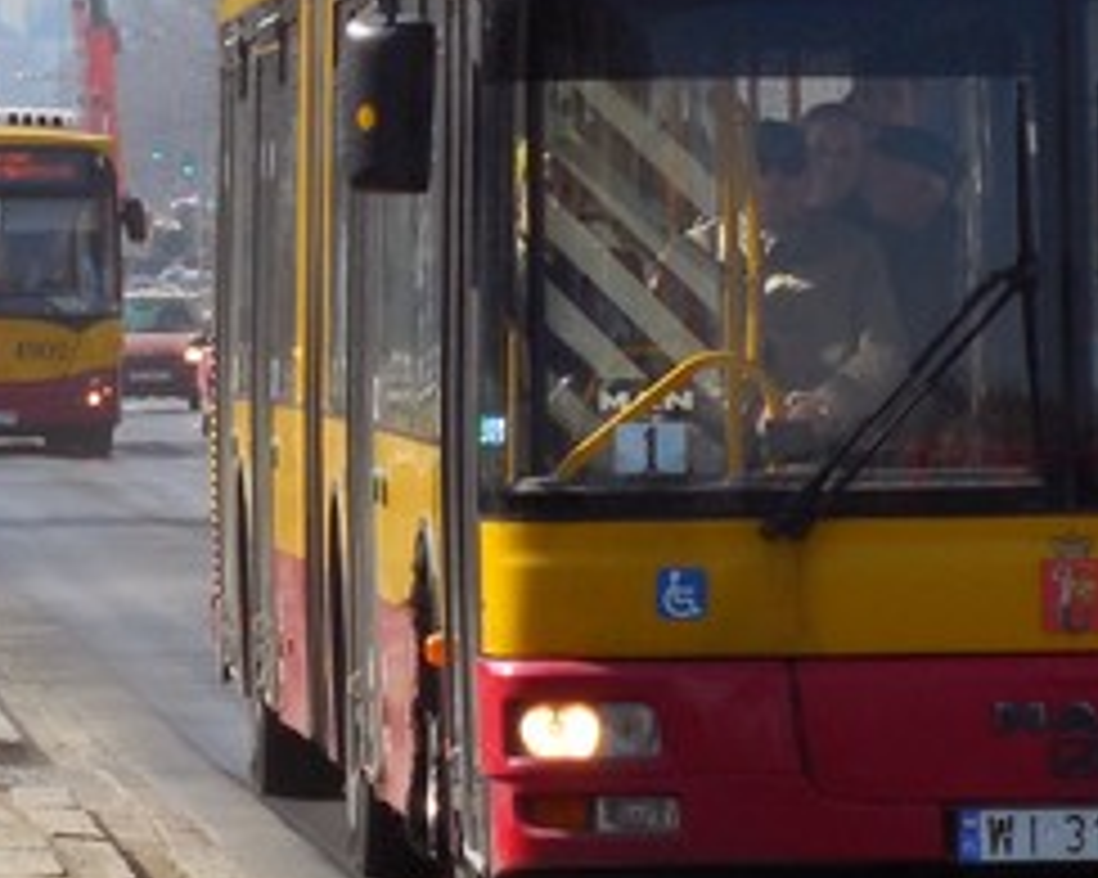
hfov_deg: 4.0
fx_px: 15722
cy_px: 324
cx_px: 873
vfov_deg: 3.2
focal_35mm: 484
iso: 125
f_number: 4.9
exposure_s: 1/400
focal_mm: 27.2
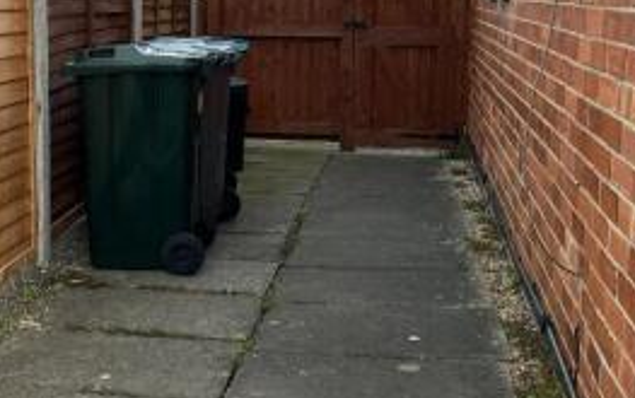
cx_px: 197
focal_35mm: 61
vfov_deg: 21.3
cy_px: 131
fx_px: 1057
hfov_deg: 33.1
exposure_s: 1/122
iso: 80
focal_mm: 5.1
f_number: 1.6
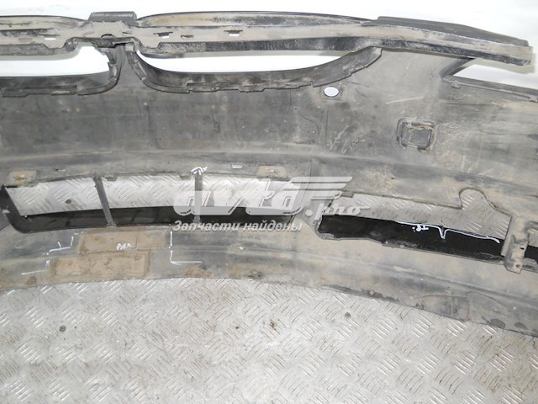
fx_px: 637
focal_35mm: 41
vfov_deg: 35.1
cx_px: 269
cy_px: 202
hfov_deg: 45.8
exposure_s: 1/30
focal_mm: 6.72
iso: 200
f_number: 3.1
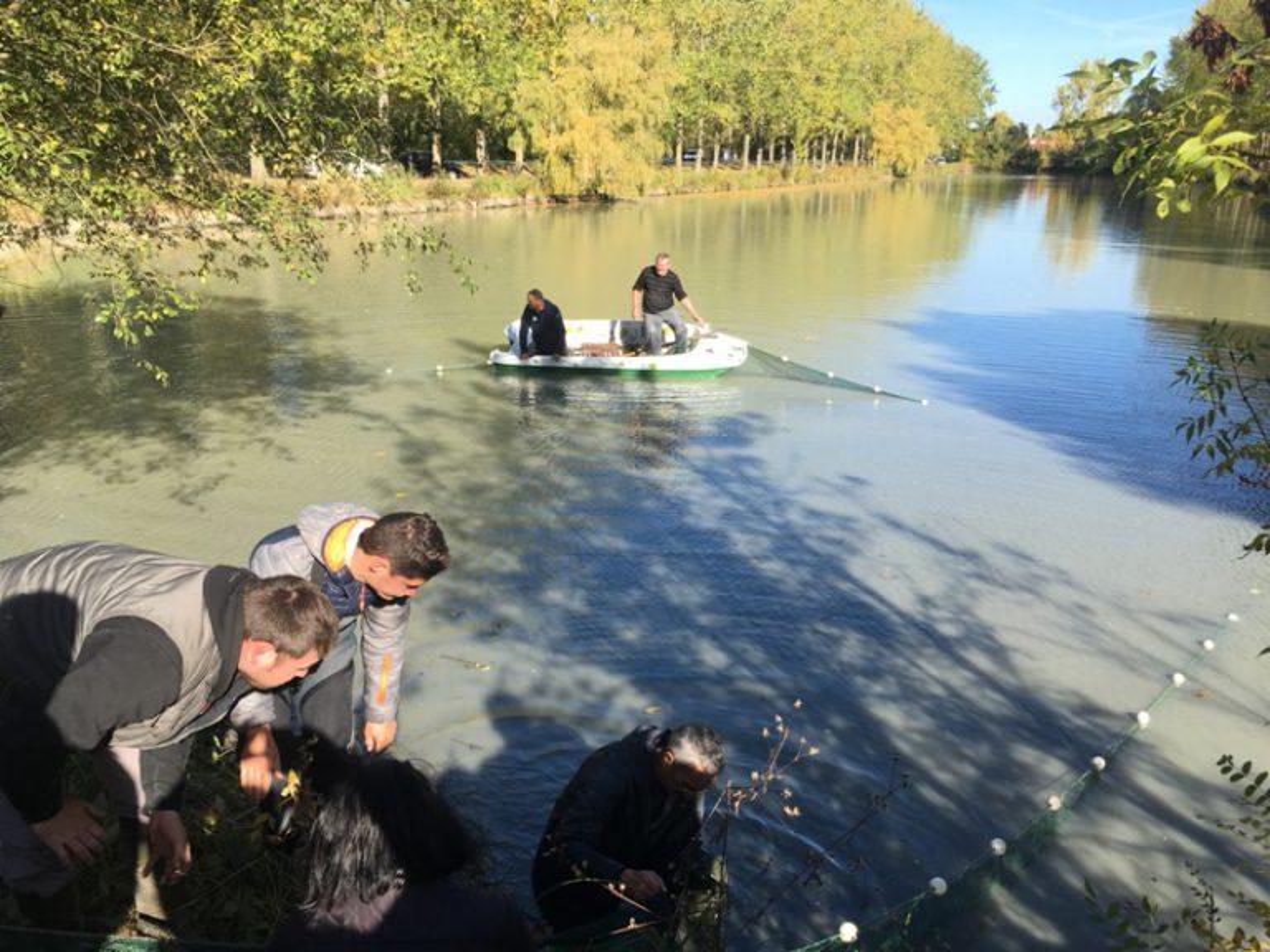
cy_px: 476
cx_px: 635
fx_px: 1064
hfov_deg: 61.7
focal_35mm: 29
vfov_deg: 48.2
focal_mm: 4.15
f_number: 2.2
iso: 25
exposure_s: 1/718
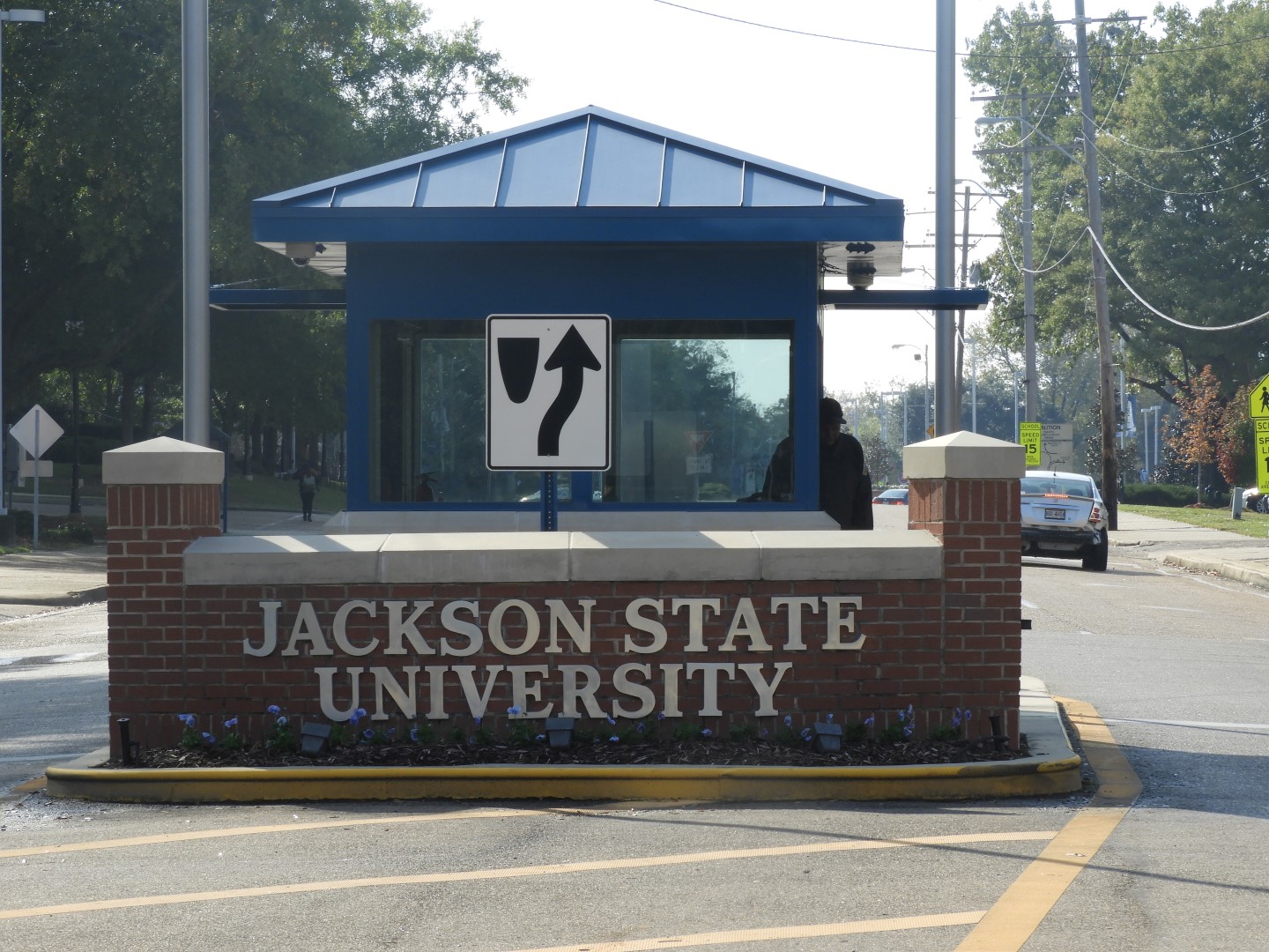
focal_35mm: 170
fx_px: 6232
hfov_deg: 11.6
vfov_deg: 8.7
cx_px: 634
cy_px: 476
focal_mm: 30.5
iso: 100
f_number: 5.2
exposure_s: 1/320
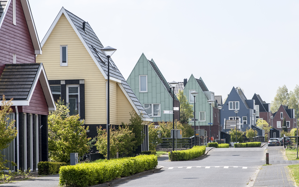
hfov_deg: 16.0
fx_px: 1064
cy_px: 89
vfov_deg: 10.0
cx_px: 150
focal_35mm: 131
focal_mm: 85
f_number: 6.3
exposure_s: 1/640
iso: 200
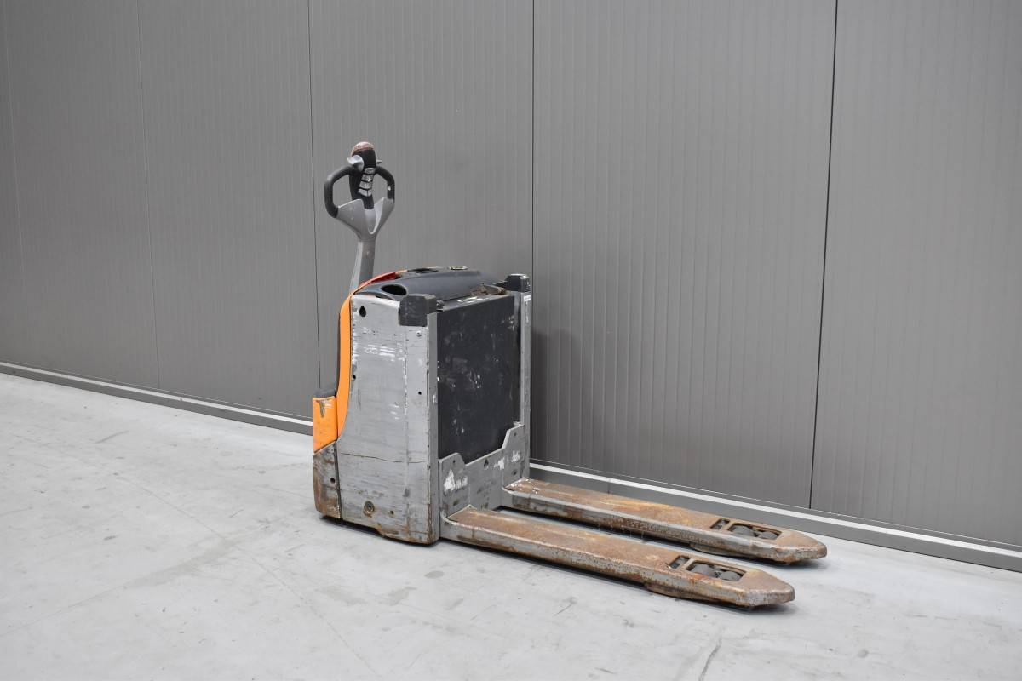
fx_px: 1022
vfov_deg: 36.9
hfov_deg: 53.1
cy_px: 340
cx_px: 511
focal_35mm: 36
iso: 1600
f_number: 5
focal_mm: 24
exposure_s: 1/50
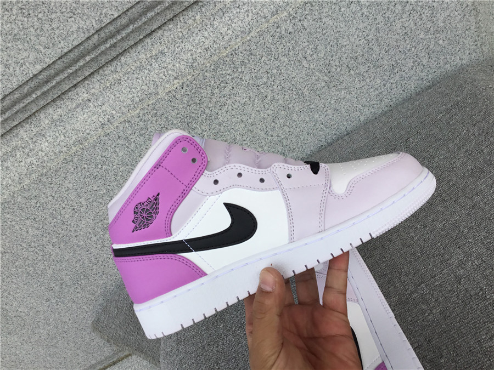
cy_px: 185
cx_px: 247
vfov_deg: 45.4
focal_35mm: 31
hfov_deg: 58.4
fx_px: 442
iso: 25
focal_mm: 3.3
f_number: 2.4
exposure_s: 1/367
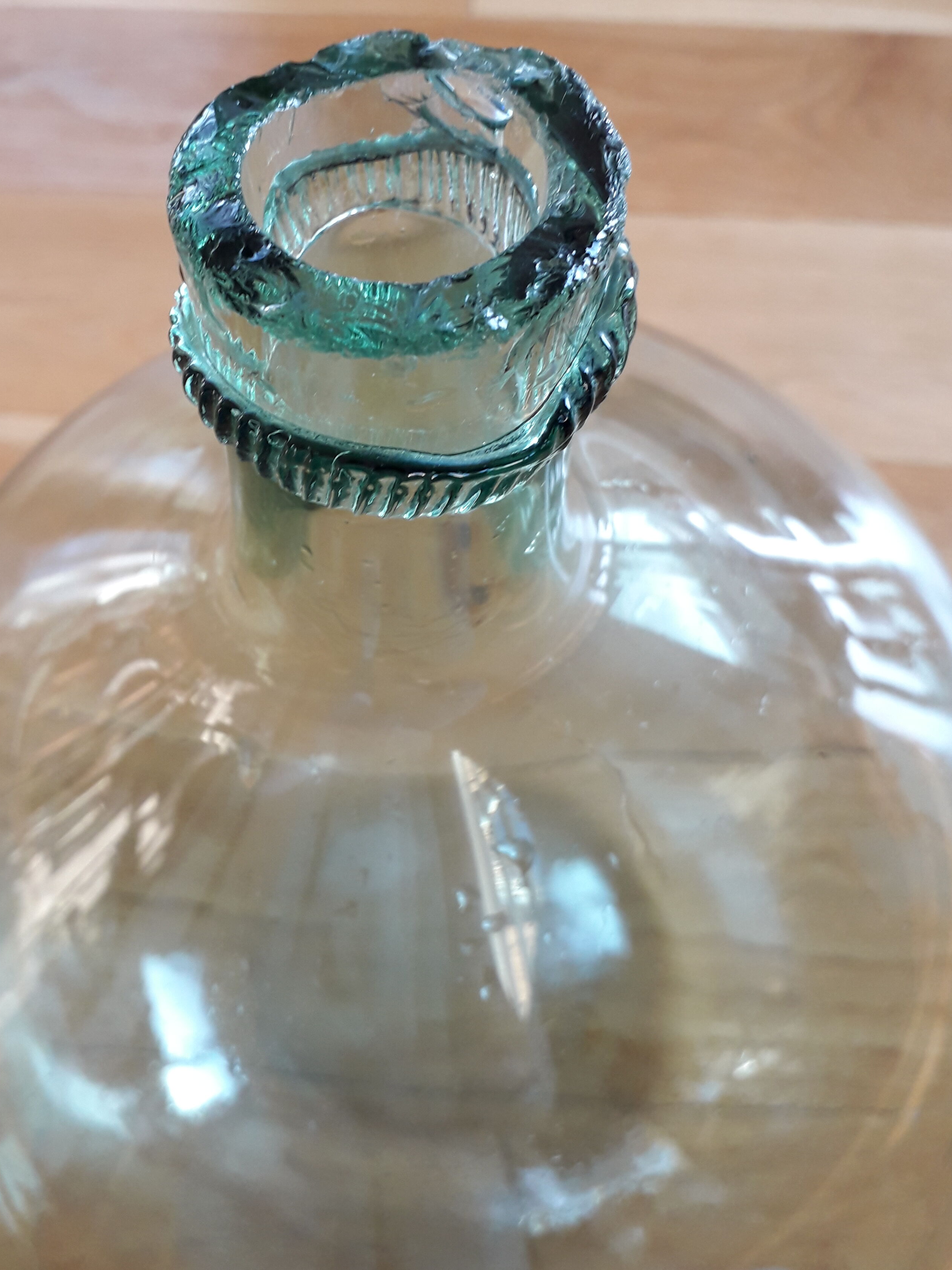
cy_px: 511
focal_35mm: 33
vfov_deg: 55.0
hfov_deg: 42.8
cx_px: 396
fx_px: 1210
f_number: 1.9
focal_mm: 3.6
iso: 80
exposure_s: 1/50
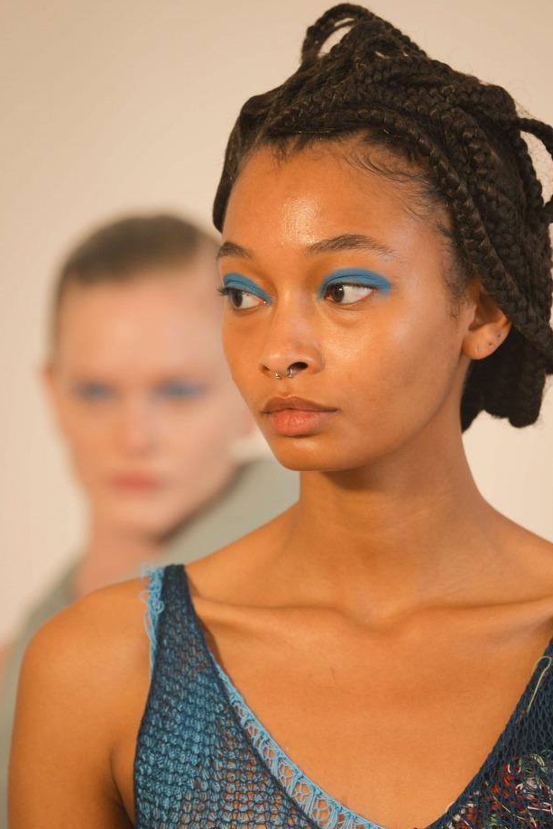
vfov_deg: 6.0
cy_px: 516
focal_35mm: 342
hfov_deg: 4.0
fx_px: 7877
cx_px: 314
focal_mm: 175
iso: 500
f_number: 2.8
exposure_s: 1/200
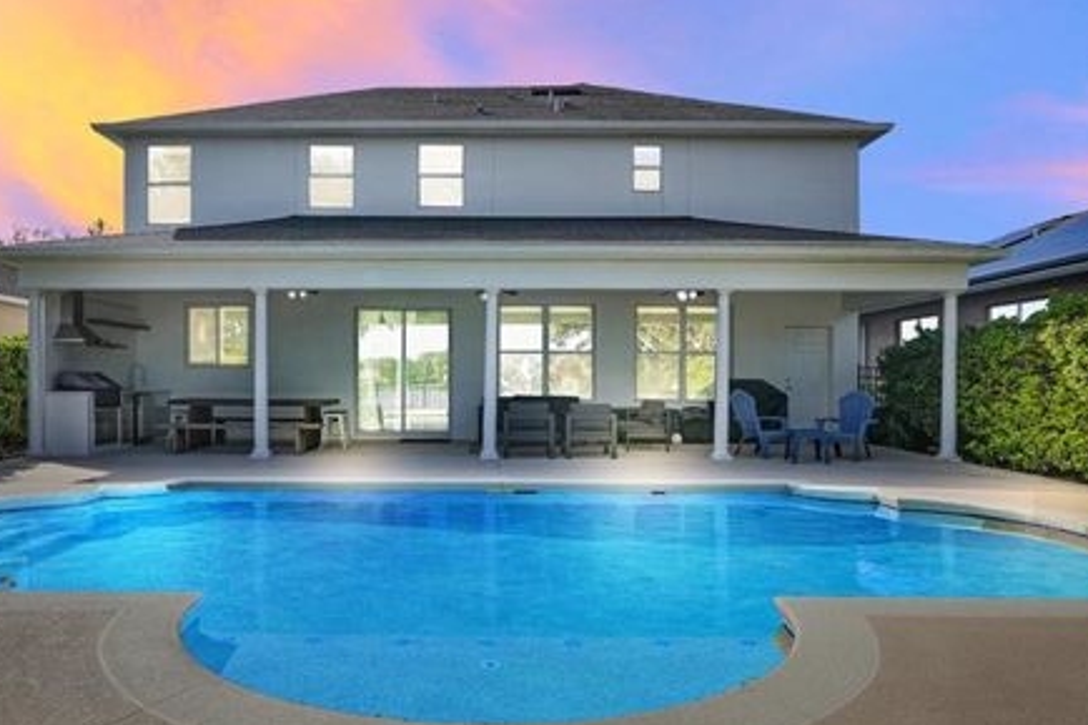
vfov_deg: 48.2
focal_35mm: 27
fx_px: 810
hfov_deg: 67.6
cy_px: 383
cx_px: 485
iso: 250
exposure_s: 1/60
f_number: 9
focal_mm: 16.5
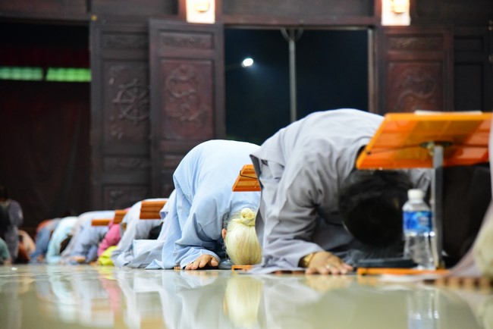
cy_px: 164
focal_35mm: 105
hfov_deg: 19.4
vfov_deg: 13.1
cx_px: 246
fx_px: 1438
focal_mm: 105
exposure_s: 1/160
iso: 10000
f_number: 4
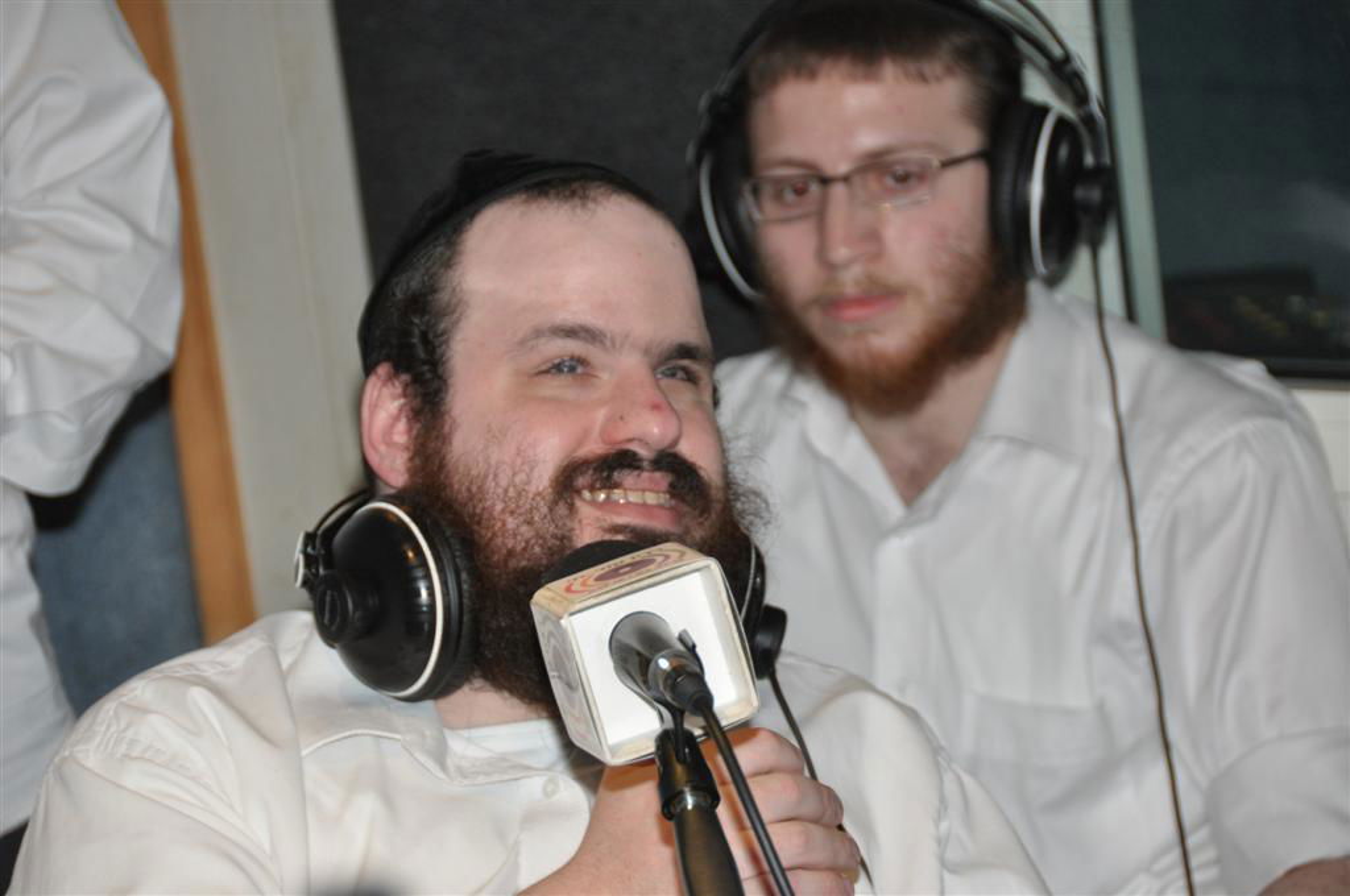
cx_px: 675
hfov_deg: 9.2
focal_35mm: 225
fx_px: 8427
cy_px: 448
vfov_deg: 6.1
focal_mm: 150
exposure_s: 1/60
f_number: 5.6
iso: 800
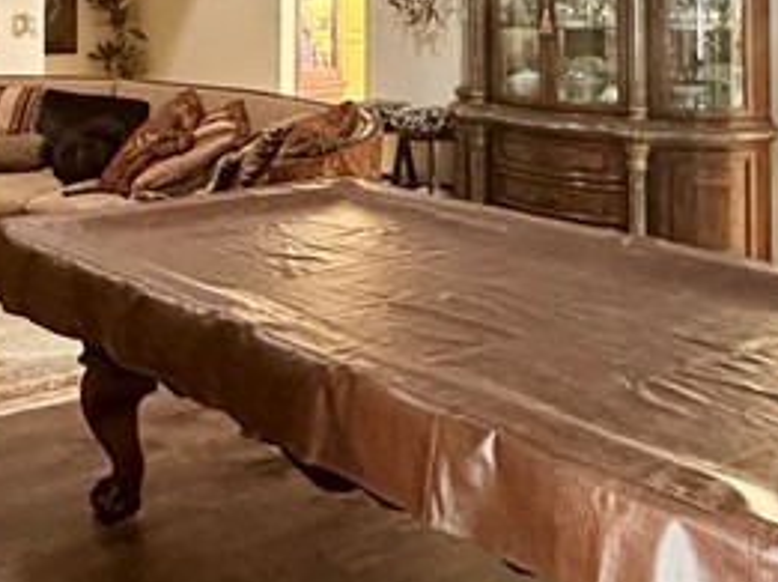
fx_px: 1234
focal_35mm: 55
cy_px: -15
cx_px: 244
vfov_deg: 25.1
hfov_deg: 34.6
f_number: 2.2
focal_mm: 2.22
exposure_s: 1/40
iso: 1000
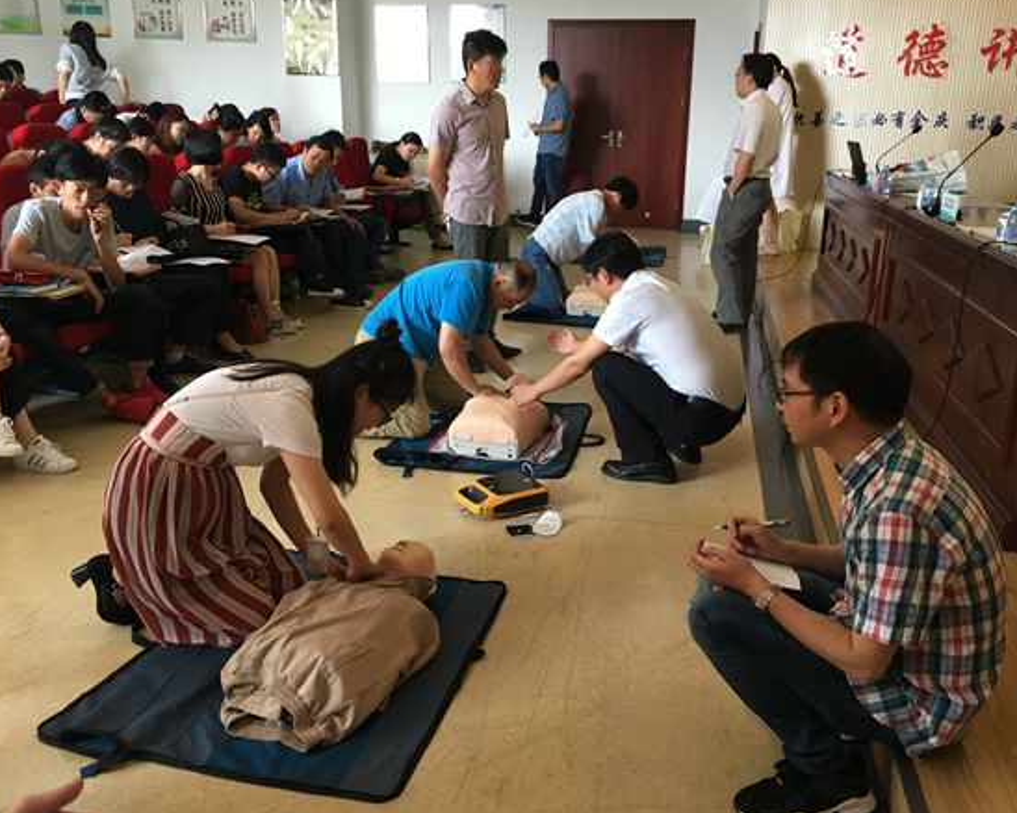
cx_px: 540
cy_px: 405
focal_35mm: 31
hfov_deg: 57.2
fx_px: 933
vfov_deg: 47.1
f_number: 2.2
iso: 125
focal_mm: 4.15
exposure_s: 1/33
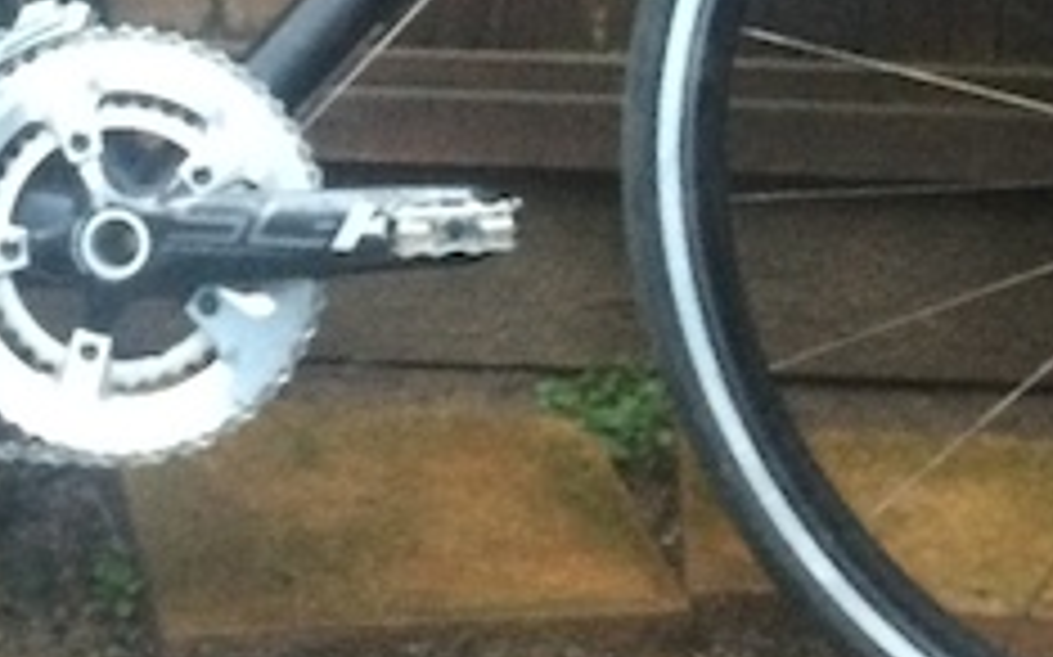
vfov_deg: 11.9
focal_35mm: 105
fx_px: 3012
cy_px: -338
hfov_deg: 19.7
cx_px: 238
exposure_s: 1/24
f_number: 2.2
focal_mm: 4.15
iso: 320
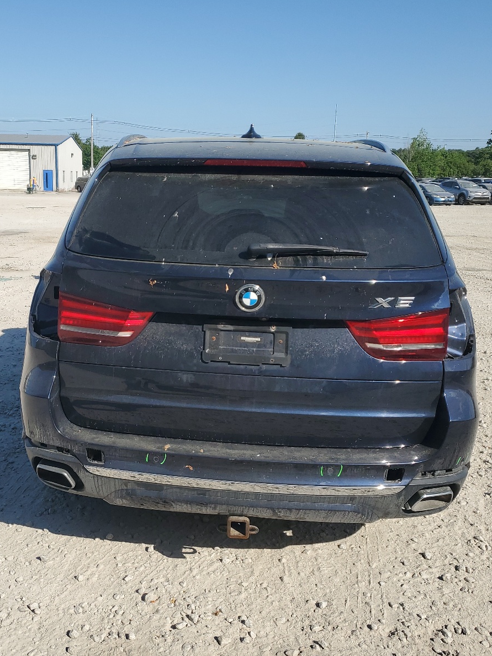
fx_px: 664
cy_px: 327
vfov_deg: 52.6
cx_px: 174
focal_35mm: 35
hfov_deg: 40.3
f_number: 1.5
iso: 50
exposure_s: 1/3333
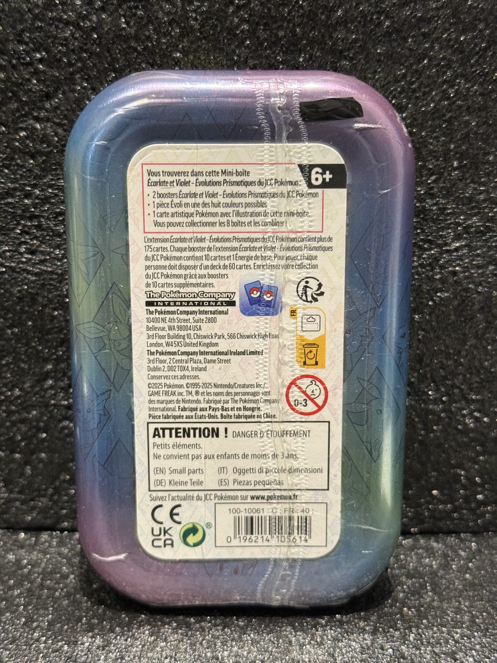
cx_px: 248
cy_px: 332
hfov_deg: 30.3
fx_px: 919
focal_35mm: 48
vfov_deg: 39.7
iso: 250
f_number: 1.78
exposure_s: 1/33
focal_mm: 6.76
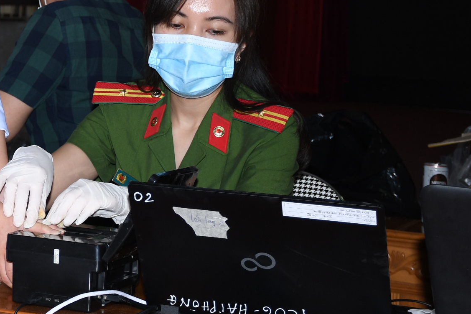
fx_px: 1648
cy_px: -46
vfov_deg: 10.7
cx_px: -56
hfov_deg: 15.8
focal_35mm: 126
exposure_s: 1/200
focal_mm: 34
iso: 250
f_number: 4.5
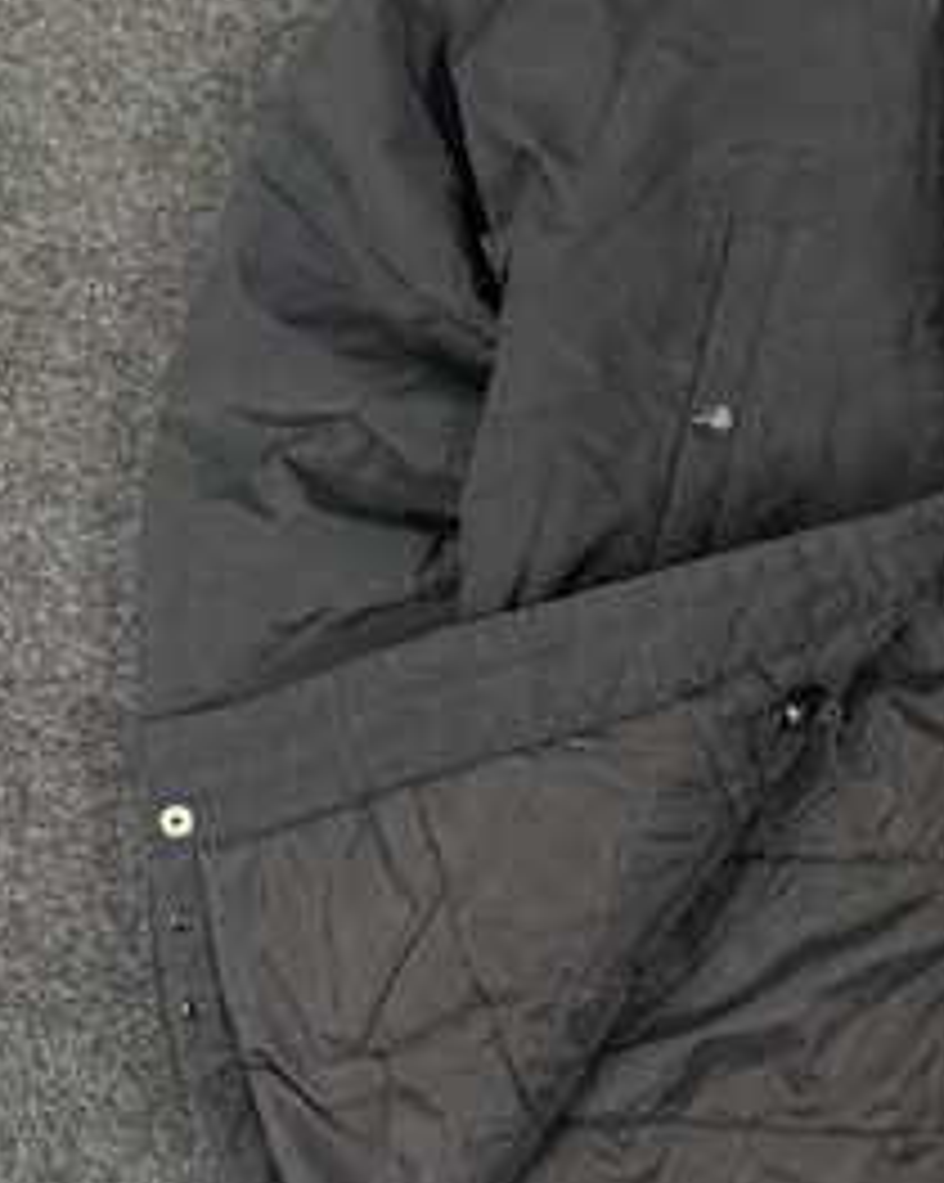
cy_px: 283
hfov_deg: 24.7
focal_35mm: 57
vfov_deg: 32.4
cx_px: 1052
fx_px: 1993
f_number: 1.78
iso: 200
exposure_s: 1/50
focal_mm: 6.76
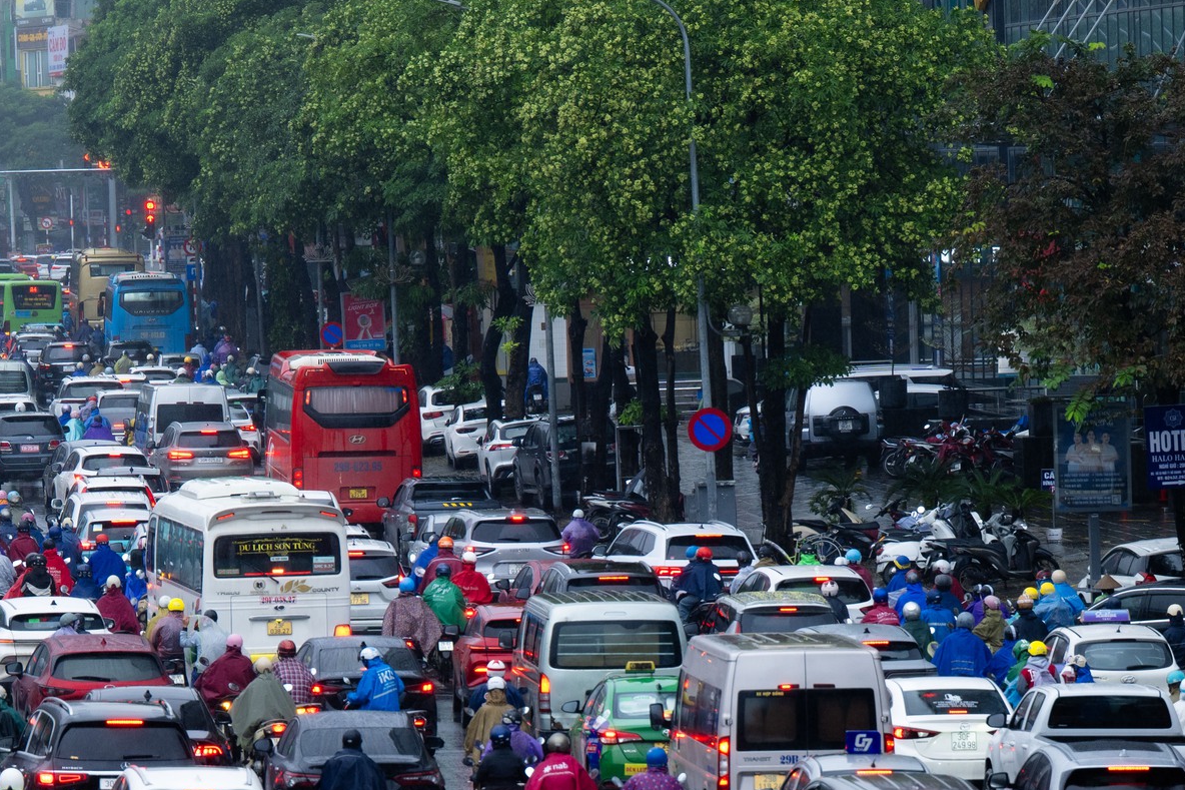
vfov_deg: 6.0
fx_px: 7503
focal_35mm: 228
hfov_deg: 9.0
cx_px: 623
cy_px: 645
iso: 250
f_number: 2.8
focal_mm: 90
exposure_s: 1/400
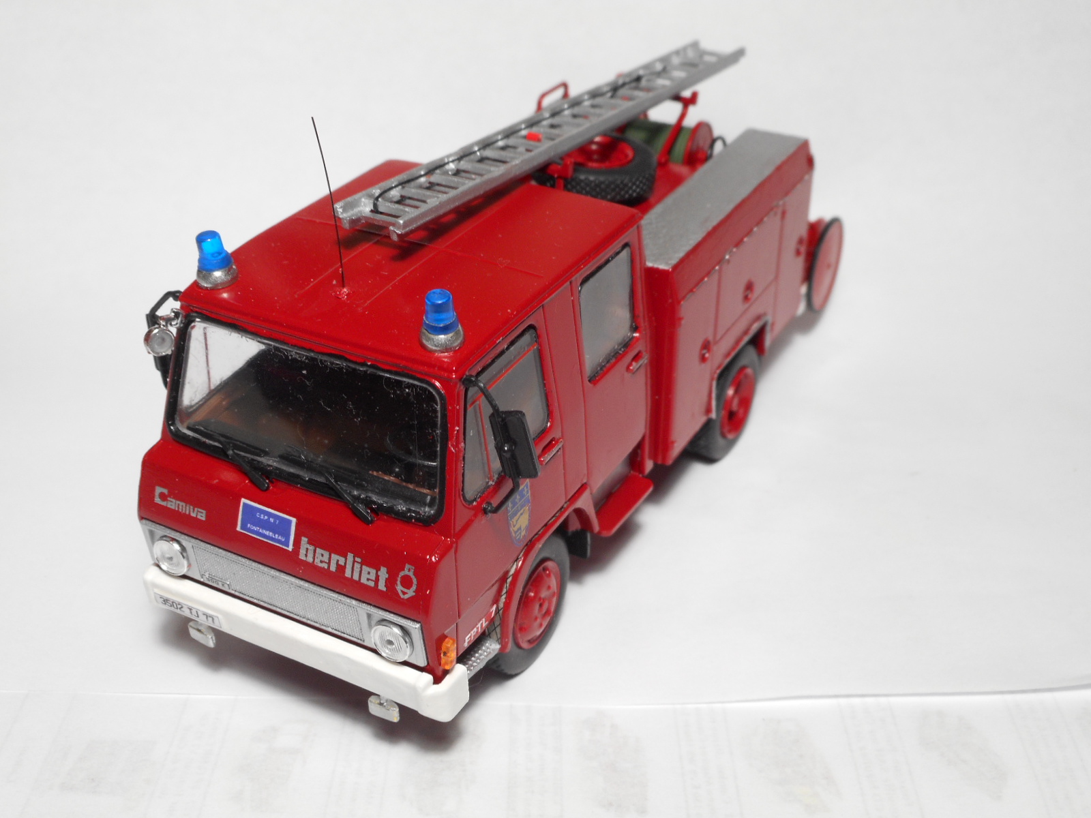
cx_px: 546
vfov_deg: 32.9
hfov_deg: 42.9
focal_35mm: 44
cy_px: 409
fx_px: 1387
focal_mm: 7.9
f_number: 4.7
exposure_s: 1/30
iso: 110
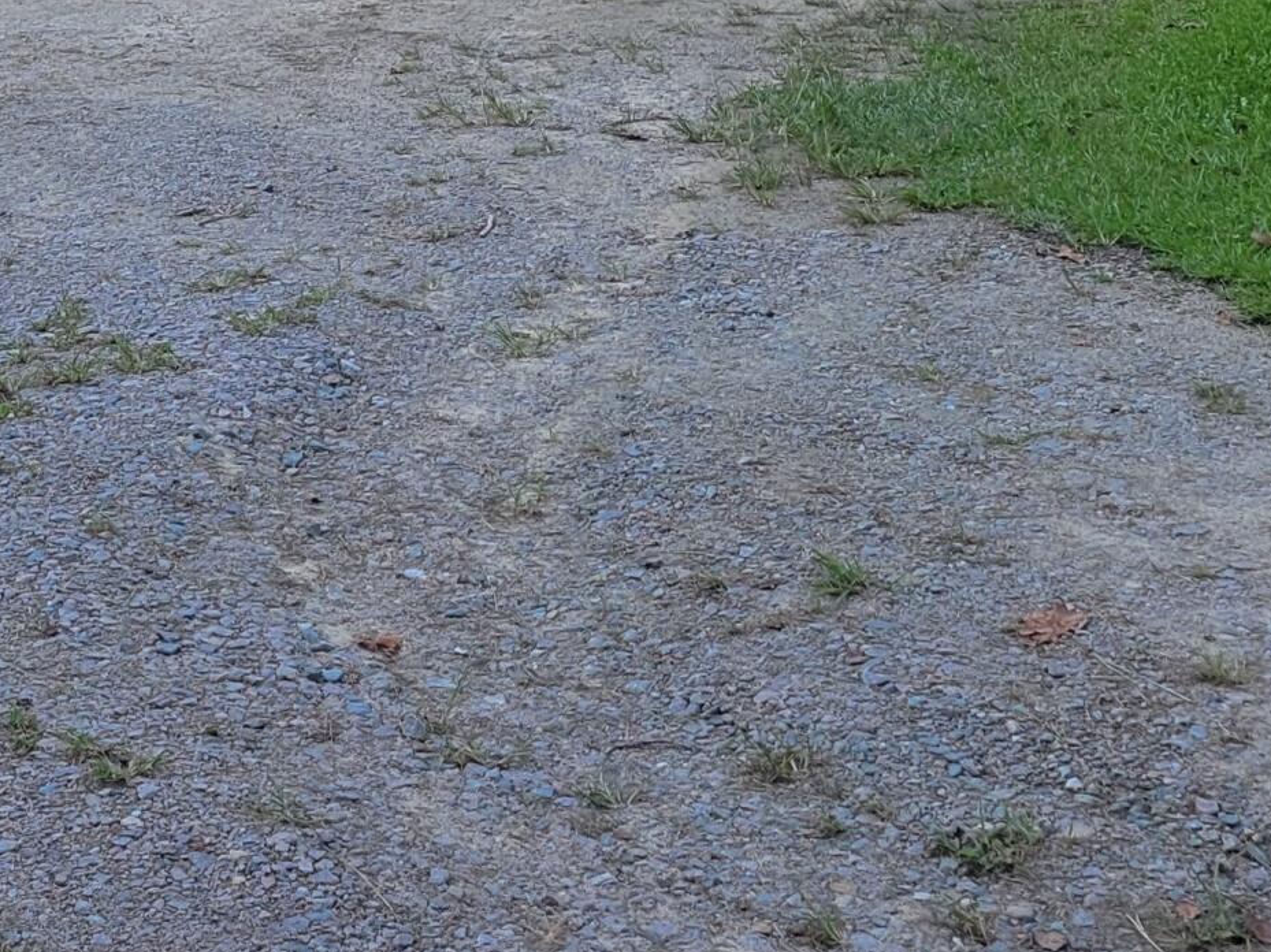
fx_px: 3083
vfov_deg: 15.9
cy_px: -521
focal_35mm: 84
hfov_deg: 23.1
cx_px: 312
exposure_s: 1/344
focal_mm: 5.4
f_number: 1.8
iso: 40
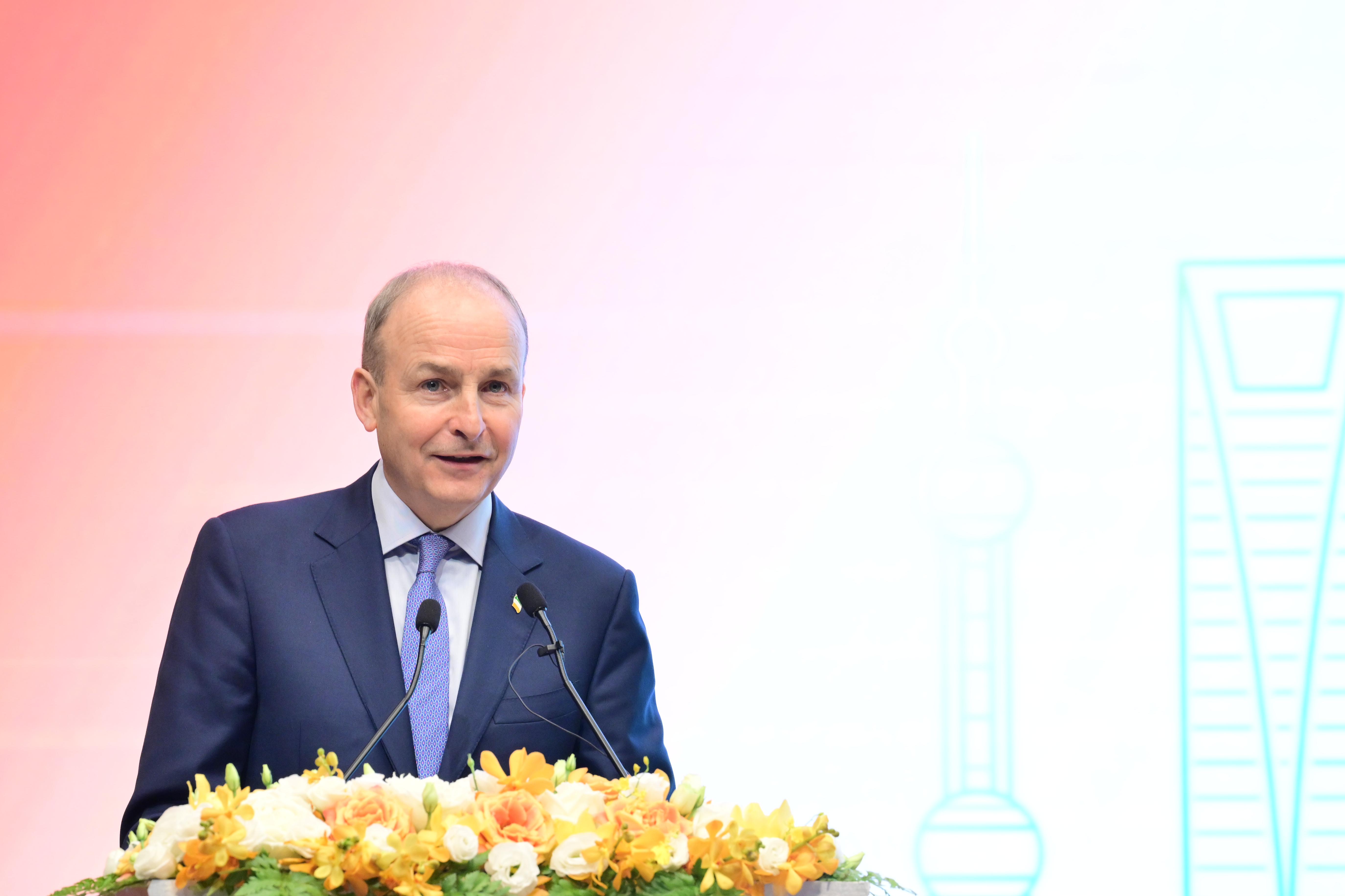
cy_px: 637
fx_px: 6724
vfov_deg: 7.6
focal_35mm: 180
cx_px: 466
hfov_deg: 11.4
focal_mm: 120
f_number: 5
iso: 2000
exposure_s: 1/125
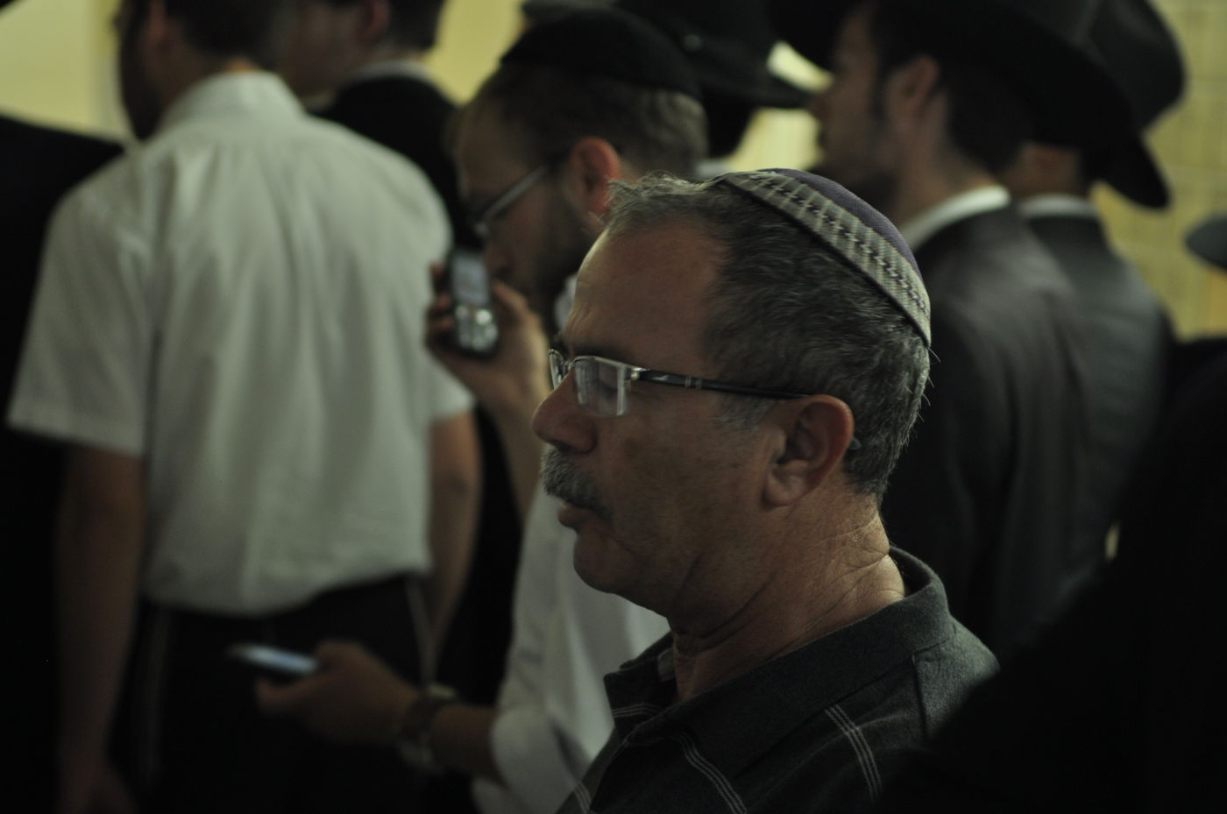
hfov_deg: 24.7
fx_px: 2808
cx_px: 614
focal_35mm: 82
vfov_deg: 16.5
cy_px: 407
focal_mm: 55
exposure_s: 1/30
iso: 500
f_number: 2.8
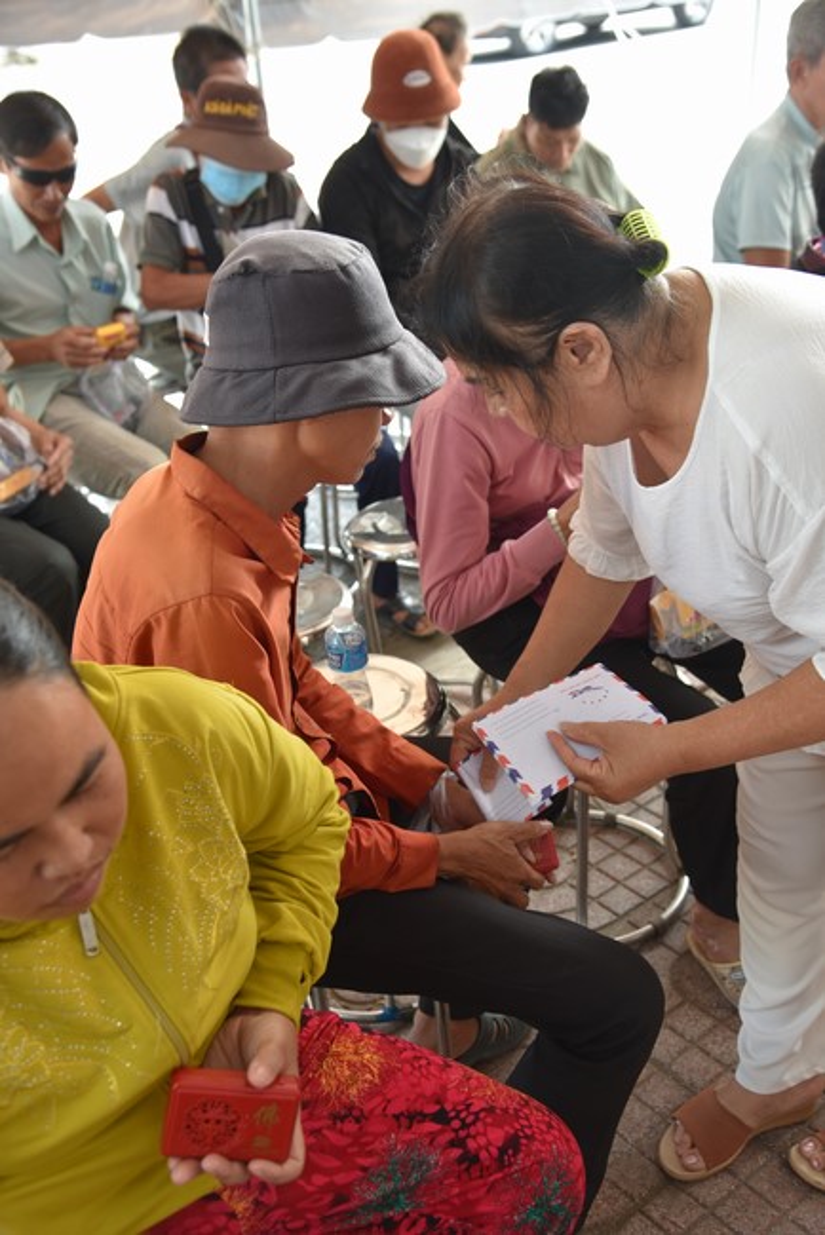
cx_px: 412
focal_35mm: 38
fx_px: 1305
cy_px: 618
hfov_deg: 35.1
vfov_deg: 50.7
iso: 400
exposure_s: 1/80
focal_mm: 38
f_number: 4.5
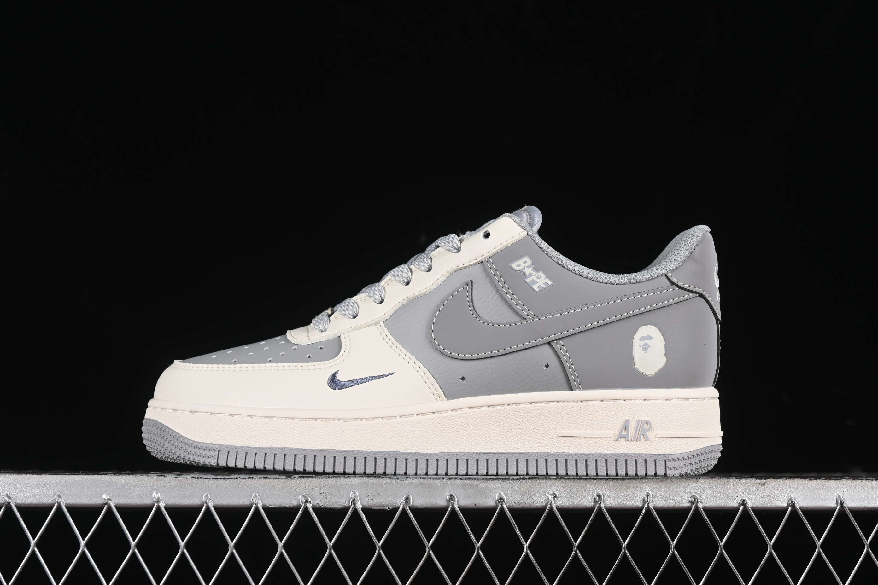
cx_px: 439
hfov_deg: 27.0
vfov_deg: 18.2
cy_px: 292
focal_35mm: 75
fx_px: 1829
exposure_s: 1/80
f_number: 8
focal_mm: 50
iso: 160
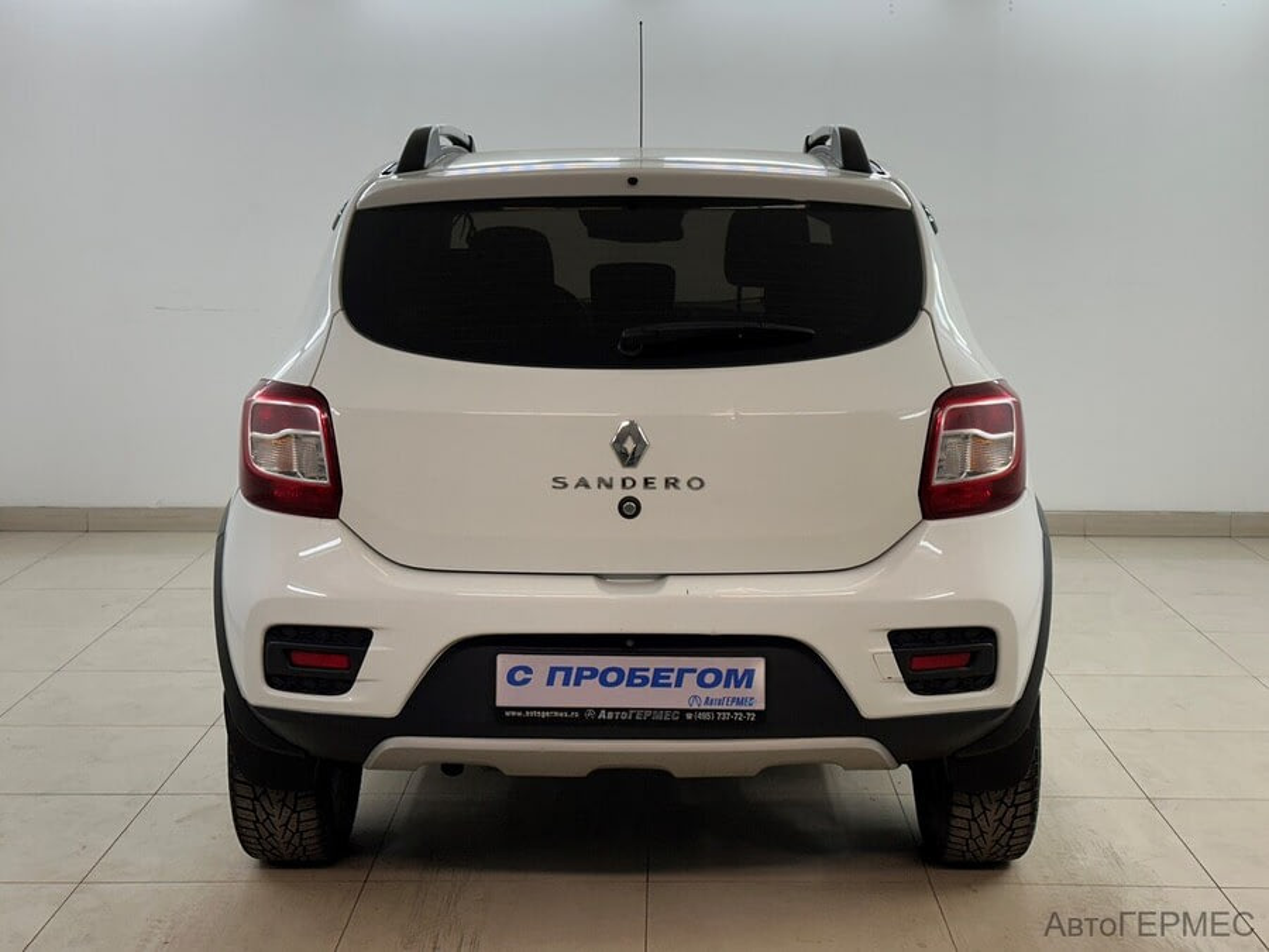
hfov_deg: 39.7
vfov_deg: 30.3
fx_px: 1760
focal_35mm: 48
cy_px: 476
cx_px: 634
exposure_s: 1/100
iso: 64
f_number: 1.78
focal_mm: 6.86
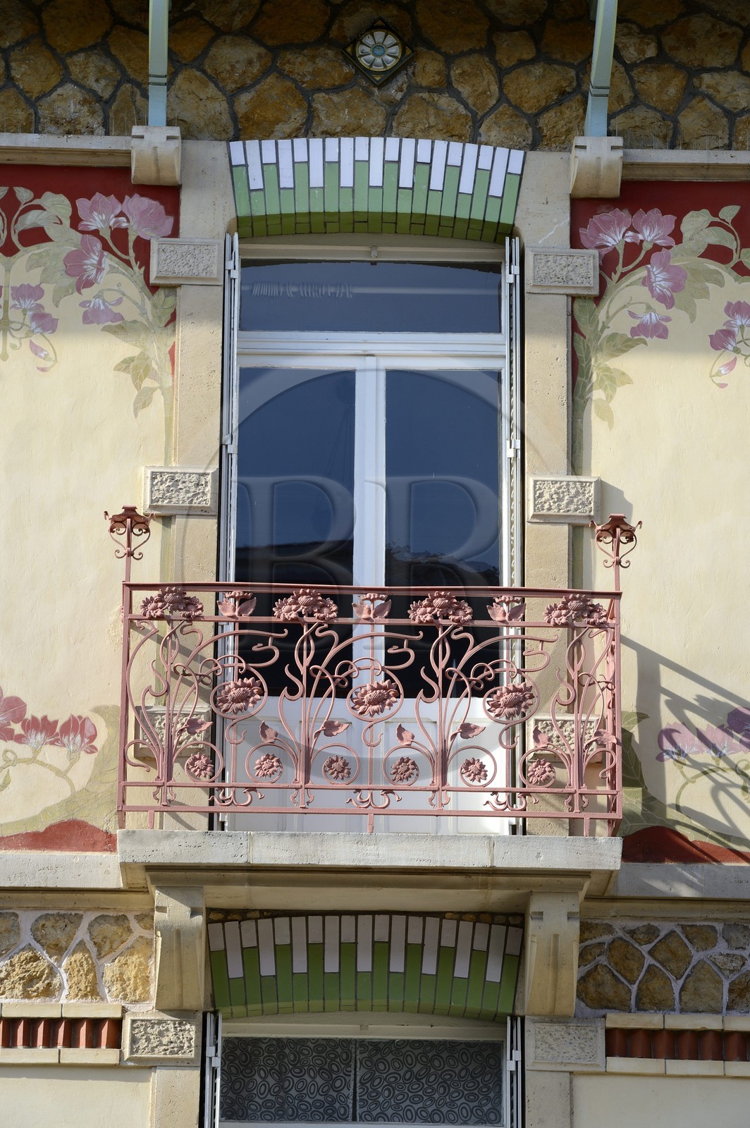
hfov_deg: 12.4
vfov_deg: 18.6
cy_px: 564
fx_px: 3443
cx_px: 375
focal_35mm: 110
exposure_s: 1/250
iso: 200
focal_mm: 110
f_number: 9
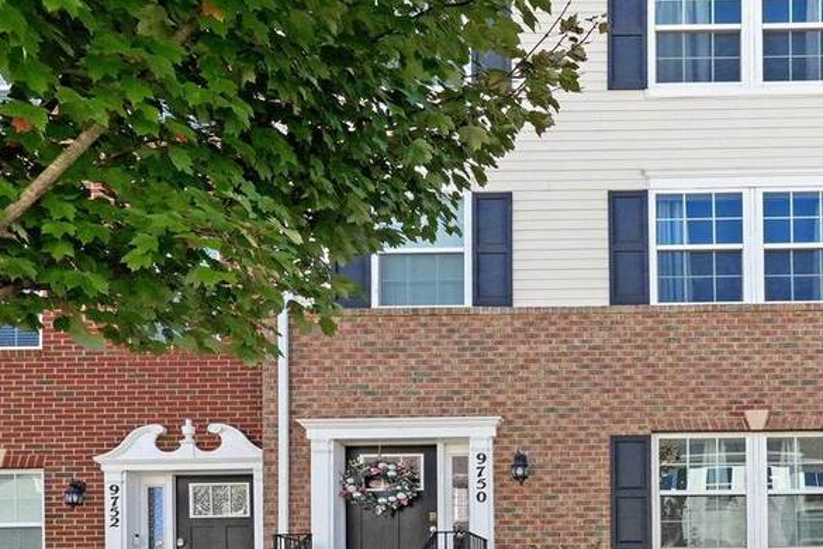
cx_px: 682
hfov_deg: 49.3
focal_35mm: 36
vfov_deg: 36.8
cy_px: 274
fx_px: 825
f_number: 8
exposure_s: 1/250
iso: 400
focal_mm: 11
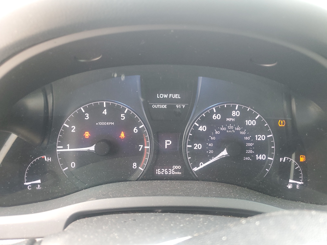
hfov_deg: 67.3
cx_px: 164
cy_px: 122
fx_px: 246
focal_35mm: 26
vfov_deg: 53.1
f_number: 1.5
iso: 124
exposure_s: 1/60.2
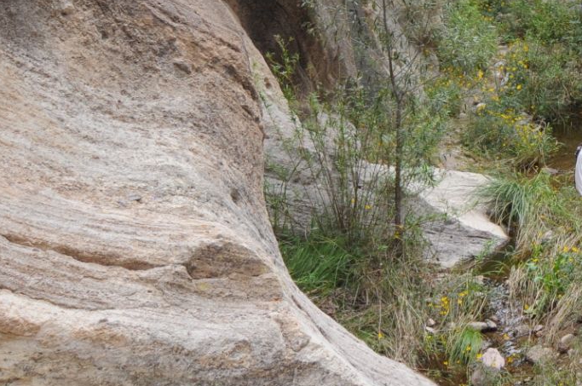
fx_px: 1089
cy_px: 3
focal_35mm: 68
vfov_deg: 19.5
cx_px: 719
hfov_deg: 26.3
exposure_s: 1/100
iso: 640
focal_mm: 15
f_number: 8
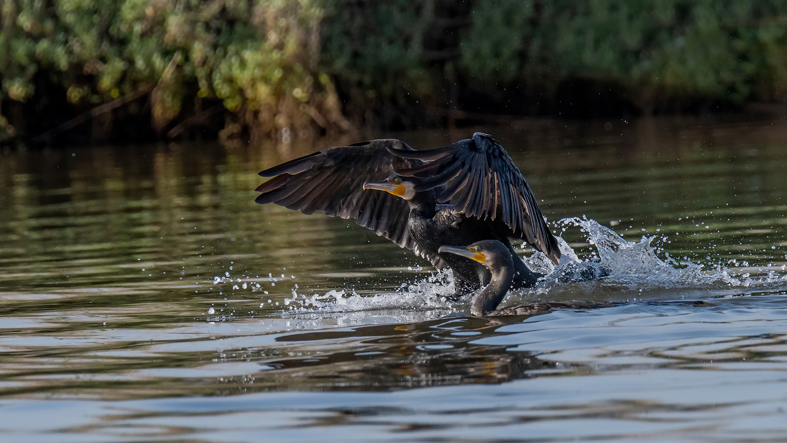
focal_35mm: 945
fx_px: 19722
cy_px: 219
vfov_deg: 1.3
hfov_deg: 2.3
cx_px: 393
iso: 800
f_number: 8
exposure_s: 1/2500
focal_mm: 600
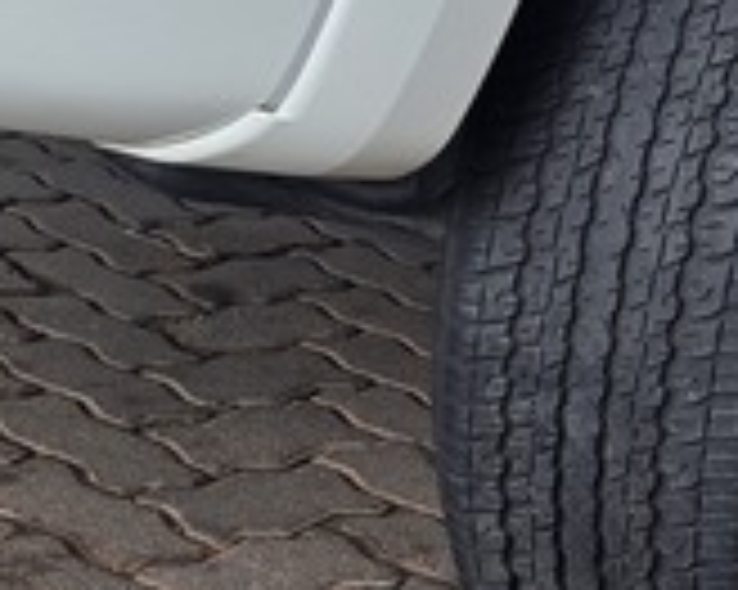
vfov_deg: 10.3
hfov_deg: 13.8
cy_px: -522
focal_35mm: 140
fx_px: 3056
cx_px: 468
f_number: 1.7
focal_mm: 6.25
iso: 32
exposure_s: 1/52.1
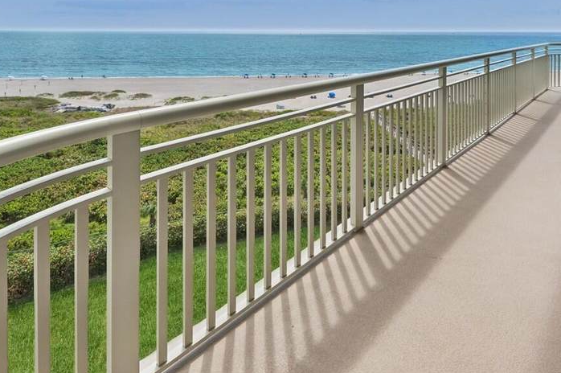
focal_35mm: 22
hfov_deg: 78.6
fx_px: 343
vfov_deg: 51.0
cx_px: 285
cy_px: 42
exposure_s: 1/160
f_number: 11
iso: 100
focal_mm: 12
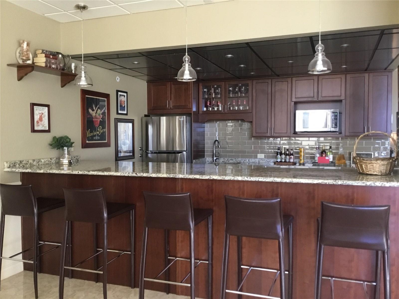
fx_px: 357
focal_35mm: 31
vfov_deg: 45.4
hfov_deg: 58.4
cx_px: 200
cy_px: 150
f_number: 2.4
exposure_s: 1/30
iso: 125
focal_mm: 3.3
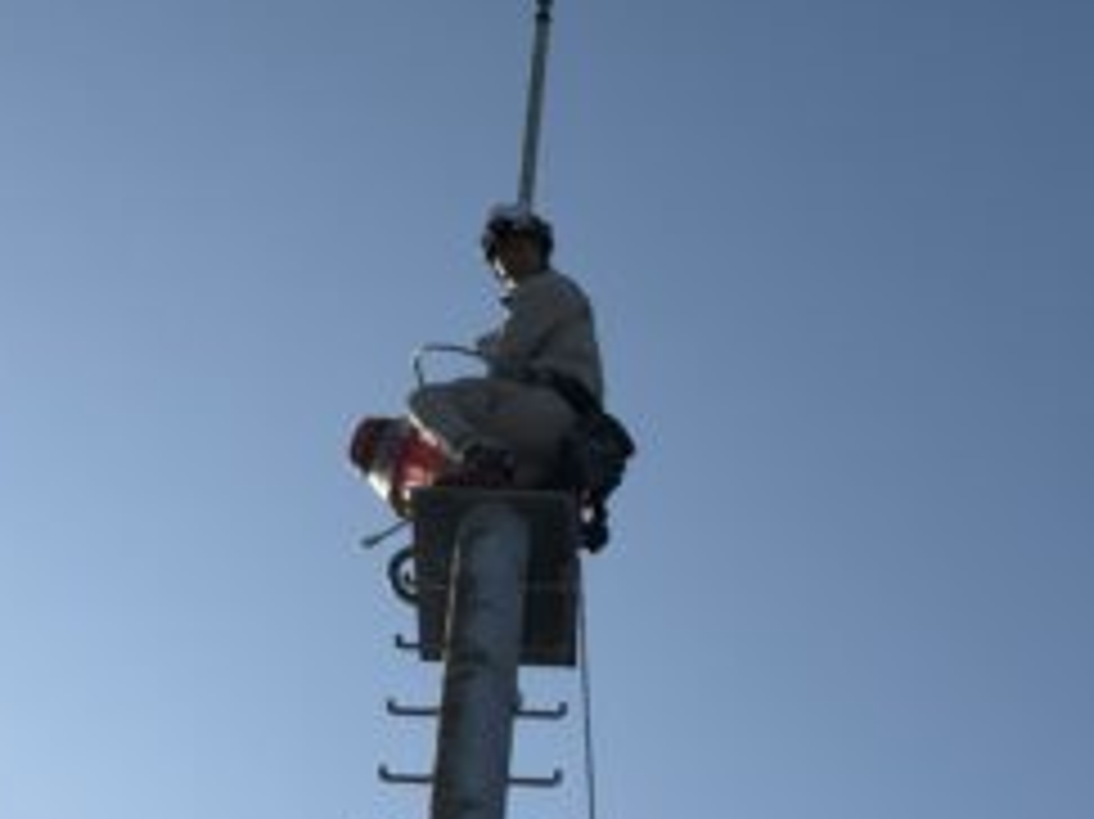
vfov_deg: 15.5
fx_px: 3001
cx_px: 806
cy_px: 648
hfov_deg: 20.5
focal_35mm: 95
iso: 64
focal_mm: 6.76
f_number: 1.78
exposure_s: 1/9901
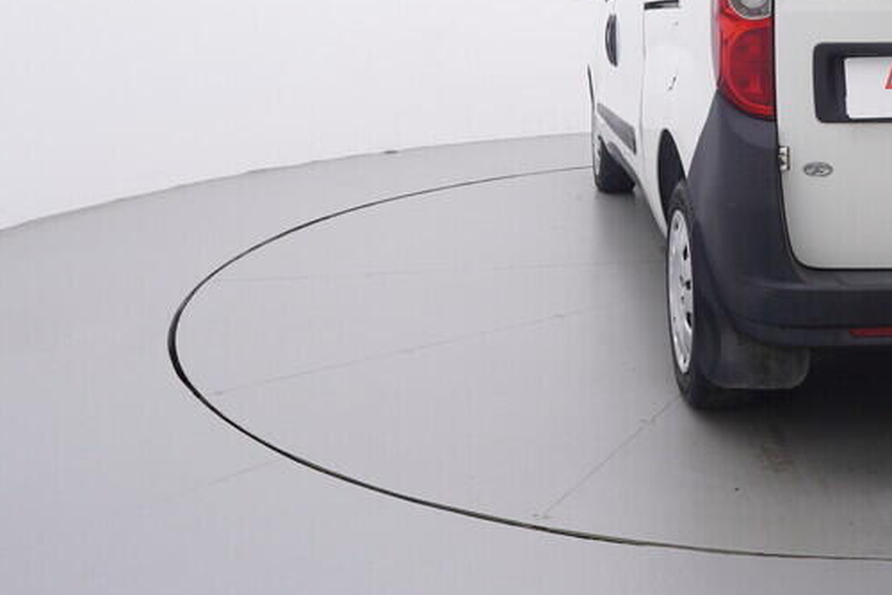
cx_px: 764
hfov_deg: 40.2
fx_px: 1140
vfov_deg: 28.5
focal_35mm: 46
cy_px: 100
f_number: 5
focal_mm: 15
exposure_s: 1/80
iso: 200
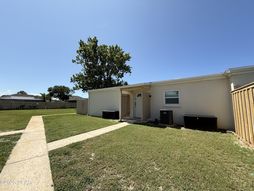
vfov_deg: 85.7
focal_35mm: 14
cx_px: 127
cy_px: 96
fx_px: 103
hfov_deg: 102.1
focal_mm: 2.22
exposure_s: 1/1848
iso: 50
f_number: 2.2
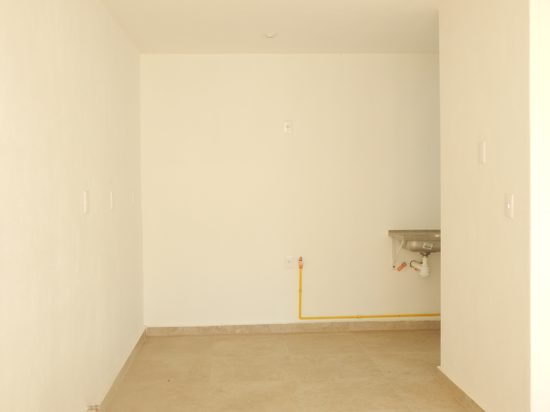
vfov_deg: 37.7
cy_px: 206
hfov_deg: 49.0
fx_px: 604
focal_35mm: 38
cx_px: 275
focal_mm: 6.8
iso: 125
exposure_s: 1/40
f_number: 3.4
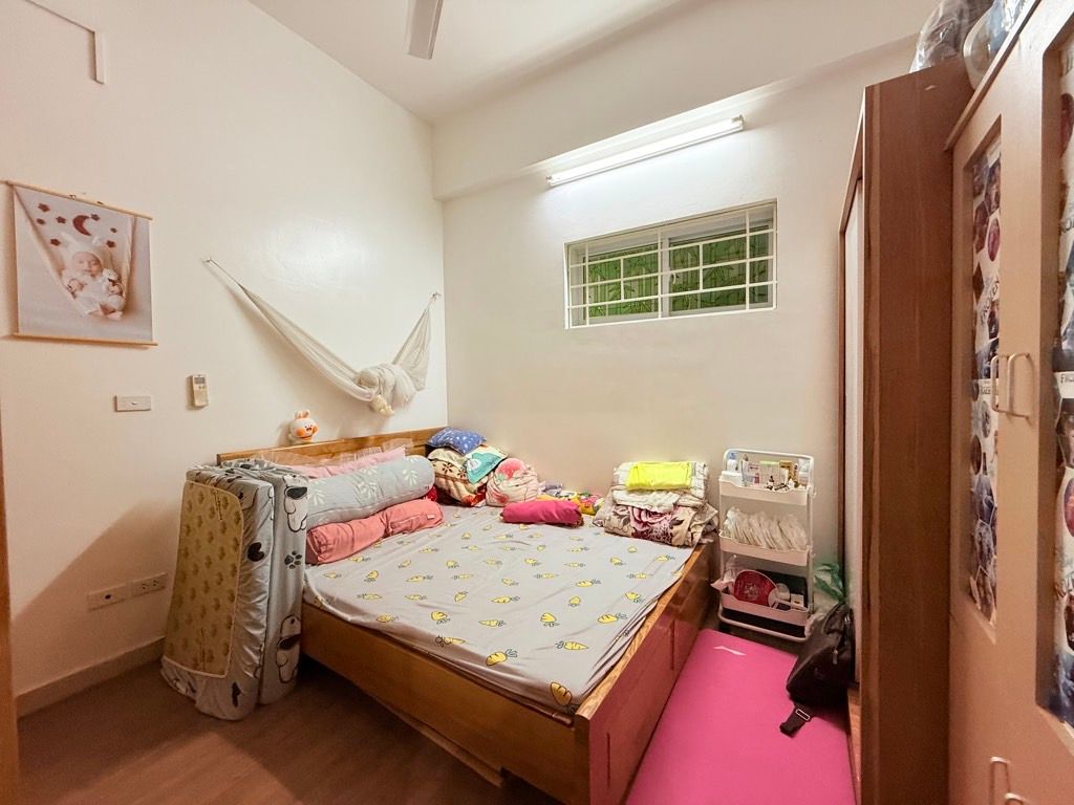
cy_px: 402
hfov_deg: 102.1
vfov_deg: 85.7
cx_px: 537
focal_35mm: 14
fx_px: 434
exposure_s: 1/50
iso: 250
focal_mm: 2.22
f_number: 2.2
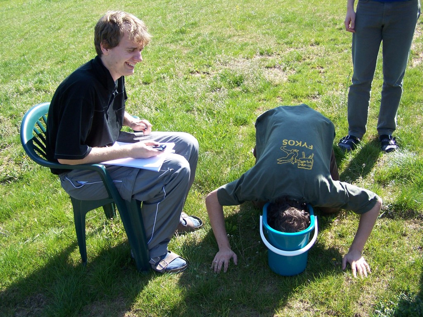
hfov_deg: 49.0
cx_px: 212
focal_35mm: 38
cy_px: 158
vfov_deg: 37.7
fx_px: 464
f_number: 2.8
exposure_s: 1/320
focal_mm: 6.3
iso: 80
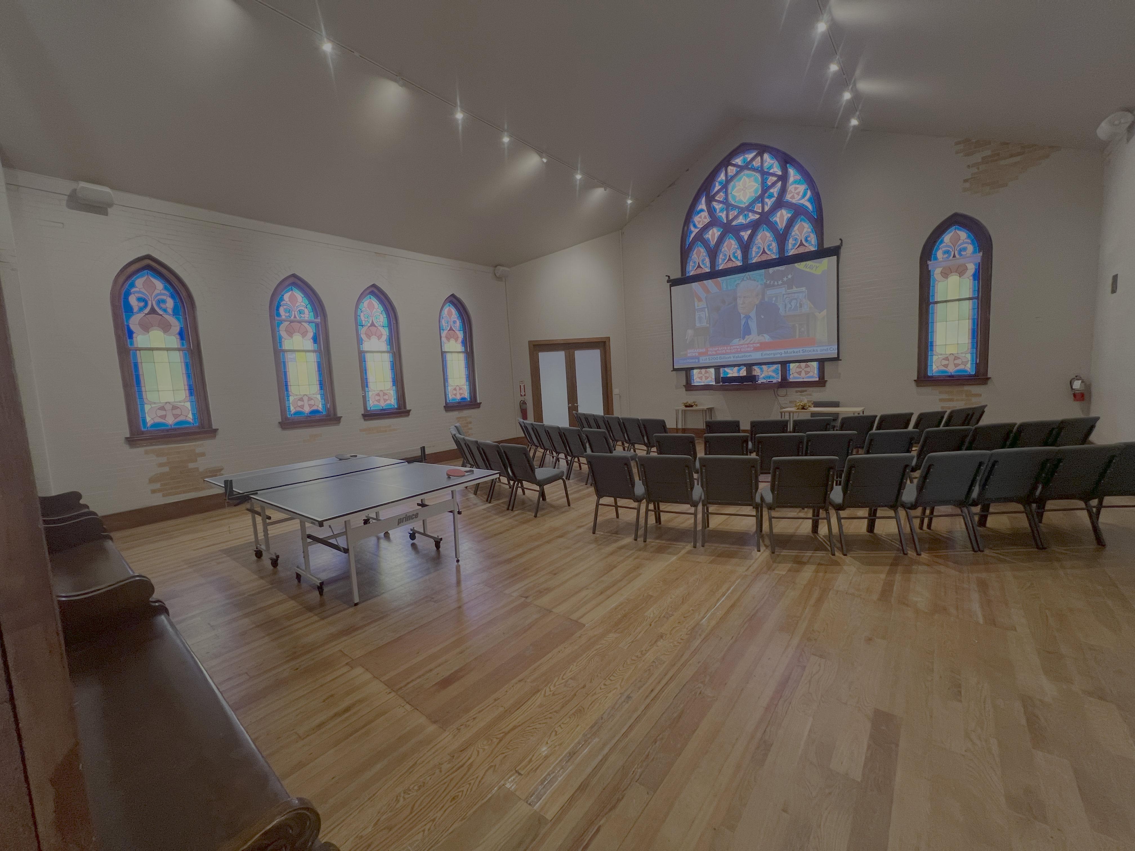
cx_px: 568
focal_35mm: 13
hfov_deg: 106.2
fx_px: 426
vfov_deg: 89.9
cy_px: 426
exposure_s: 1/60
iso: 250
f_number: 1.8
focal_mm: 1.57
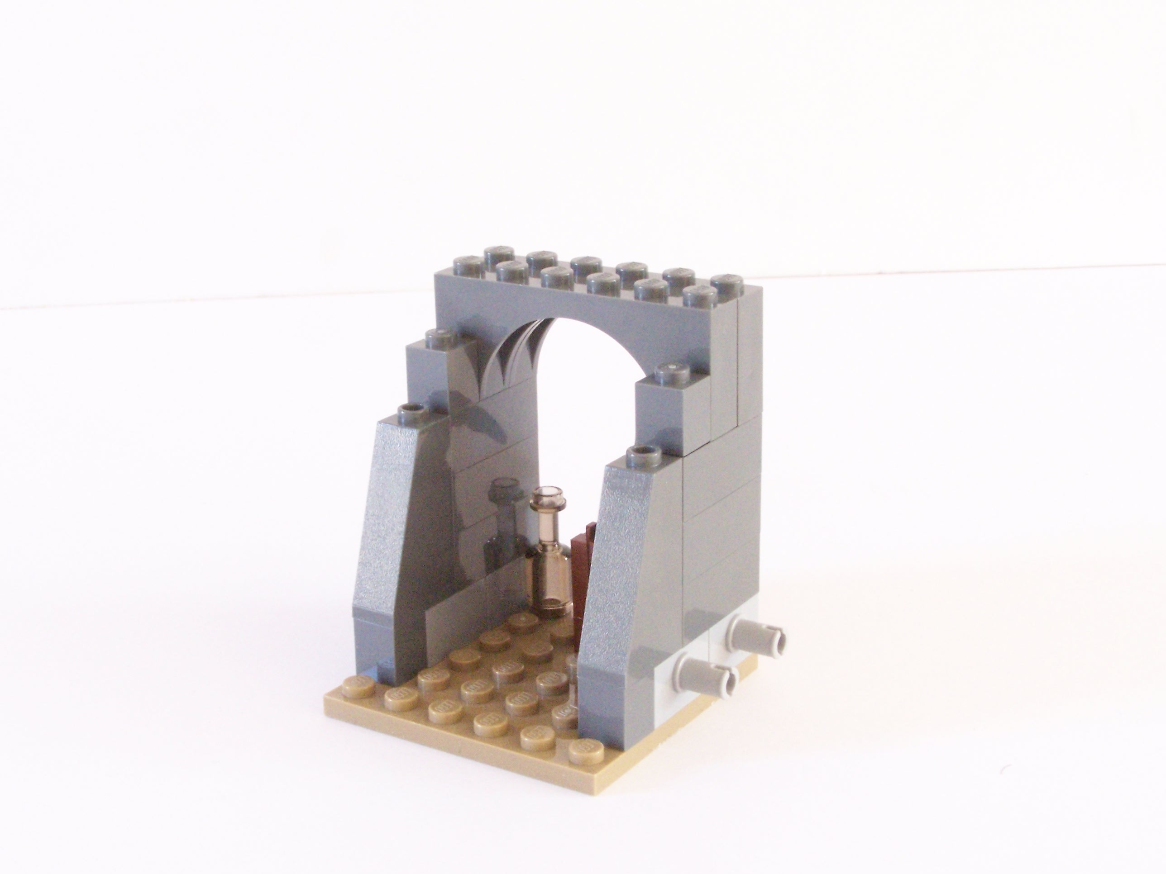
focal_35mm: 59
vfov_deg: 24.8
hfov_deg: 32.7
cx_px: 583
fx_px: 1987
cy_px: 437
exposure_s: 1/10
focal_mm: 9.8
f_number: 8
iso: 400
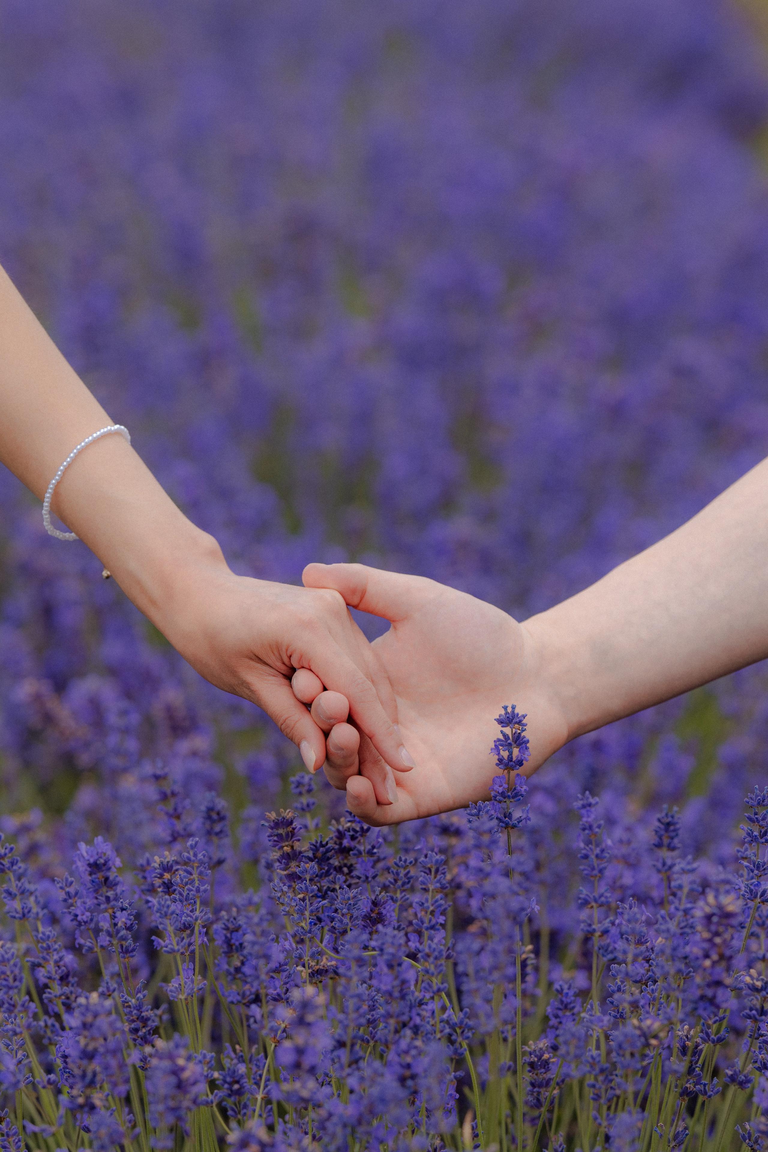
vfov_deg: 15.2
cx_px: 384
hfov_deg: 10.2
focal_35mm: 135
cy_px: 576
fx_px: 4320
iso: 100
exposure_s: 1/400
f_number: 4
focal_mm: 135
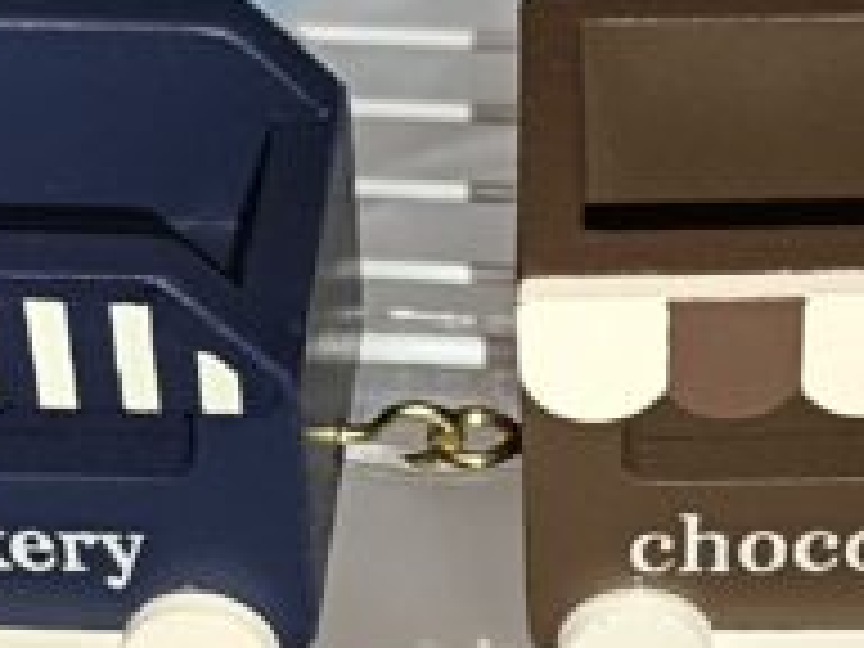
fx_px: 3320
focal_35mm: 133
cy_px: 778
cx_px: 513
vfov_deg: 10.9
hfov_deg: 14.8
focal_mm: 4.7
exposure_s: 1/30
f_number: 1.7
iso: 1000
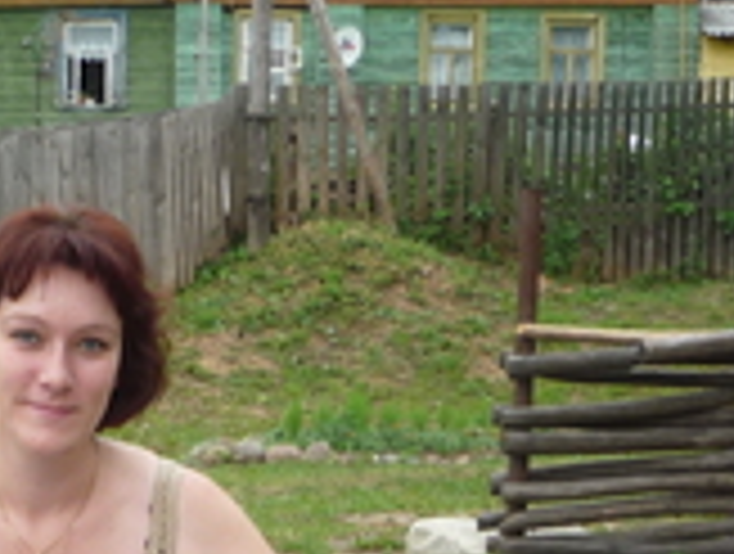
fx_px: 2146
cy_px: 682
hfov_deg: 19.0
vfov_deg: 14.2
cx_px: 45
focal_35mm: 101
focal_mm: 5.2
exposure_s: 1/100
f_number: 3.5
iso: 100
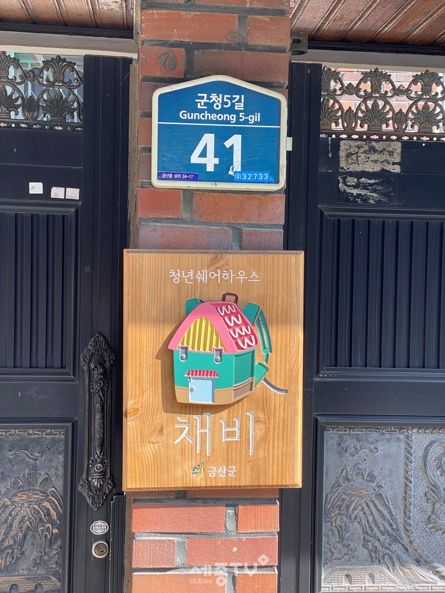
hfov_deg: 28.0
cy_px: 296
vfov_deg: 36.8
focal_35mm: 52
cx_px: 222
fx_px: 891
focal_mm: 6
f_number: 2
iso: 20
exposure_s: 1/227
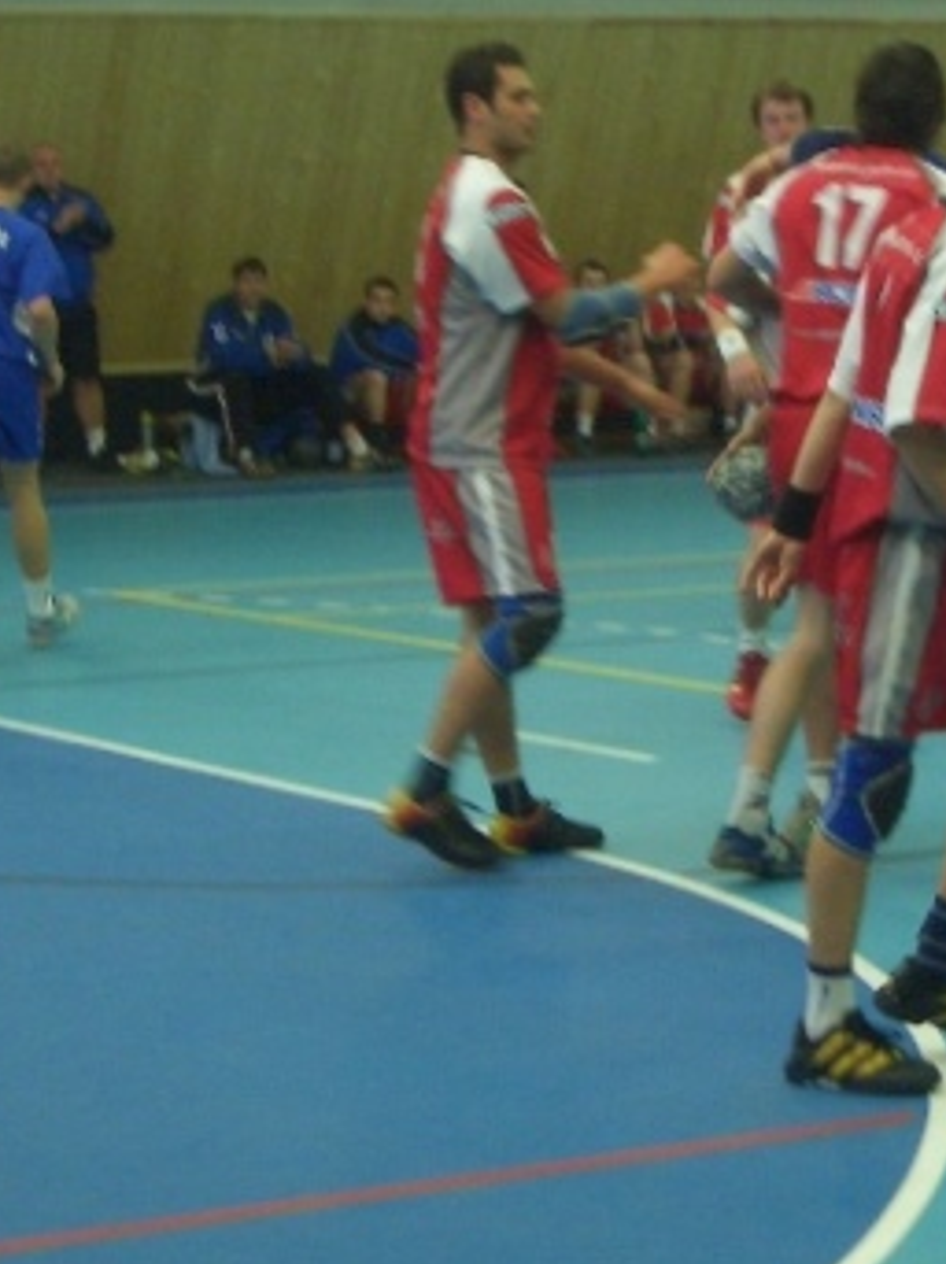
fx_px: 4743
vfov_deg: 15.2
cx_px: 935
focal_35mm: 130
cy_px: 591
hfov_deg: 11.3
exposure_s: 1/60
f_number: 3.9
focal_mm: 12.2
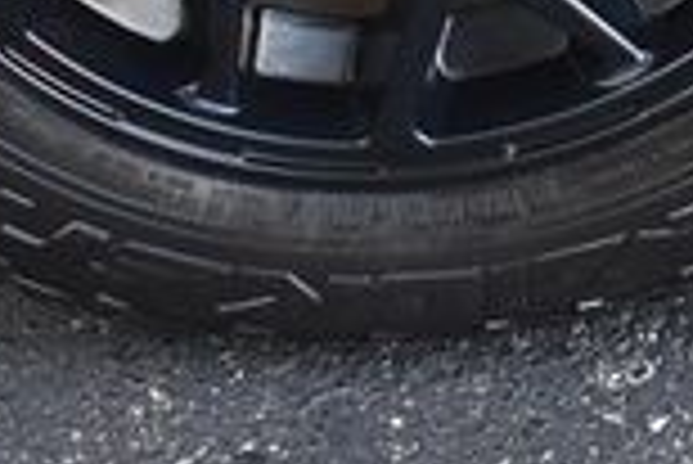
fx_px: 2158
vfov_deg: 11.2
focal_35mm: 112
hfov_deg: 18.0
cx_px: 580
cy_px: -435
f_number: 3.5
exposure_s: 1/250
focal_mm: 18
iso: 640
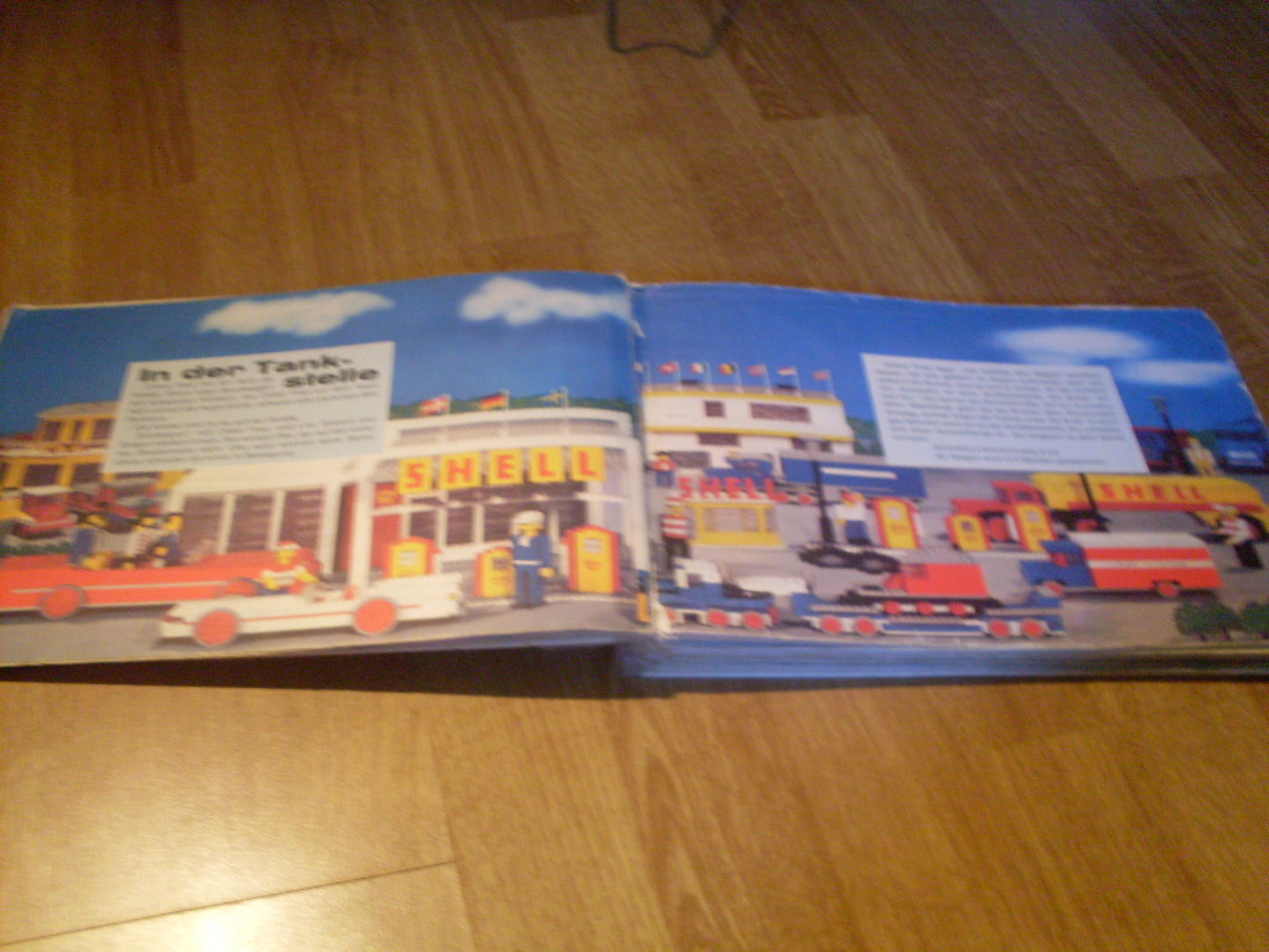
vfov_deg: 37.7
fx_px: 1393
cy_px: 476
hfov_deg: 49.0
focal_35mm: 38
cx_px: 634
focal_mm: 6.3
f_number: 2.8
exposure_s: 1/10
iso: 200
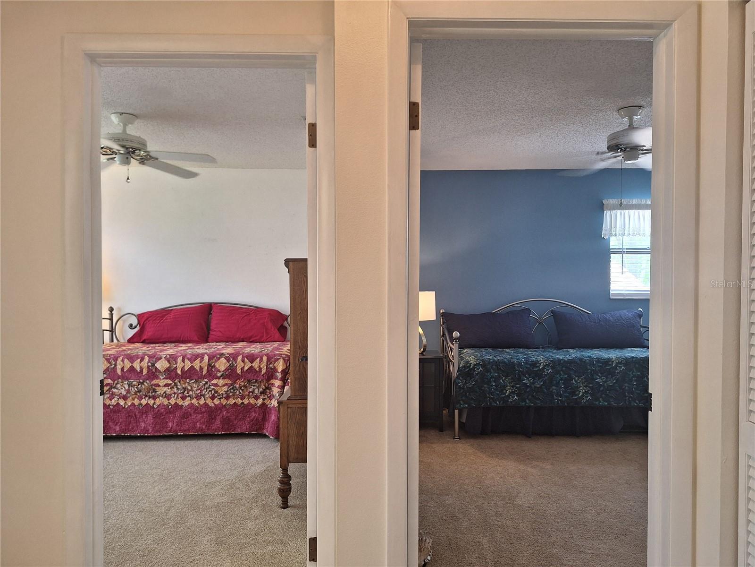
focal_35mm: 23
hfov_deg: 73.9
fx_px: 502
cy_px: 284
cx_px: 378
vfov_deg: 58.9
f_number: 1.8
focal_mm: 5.54
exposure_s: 1/40
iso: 125
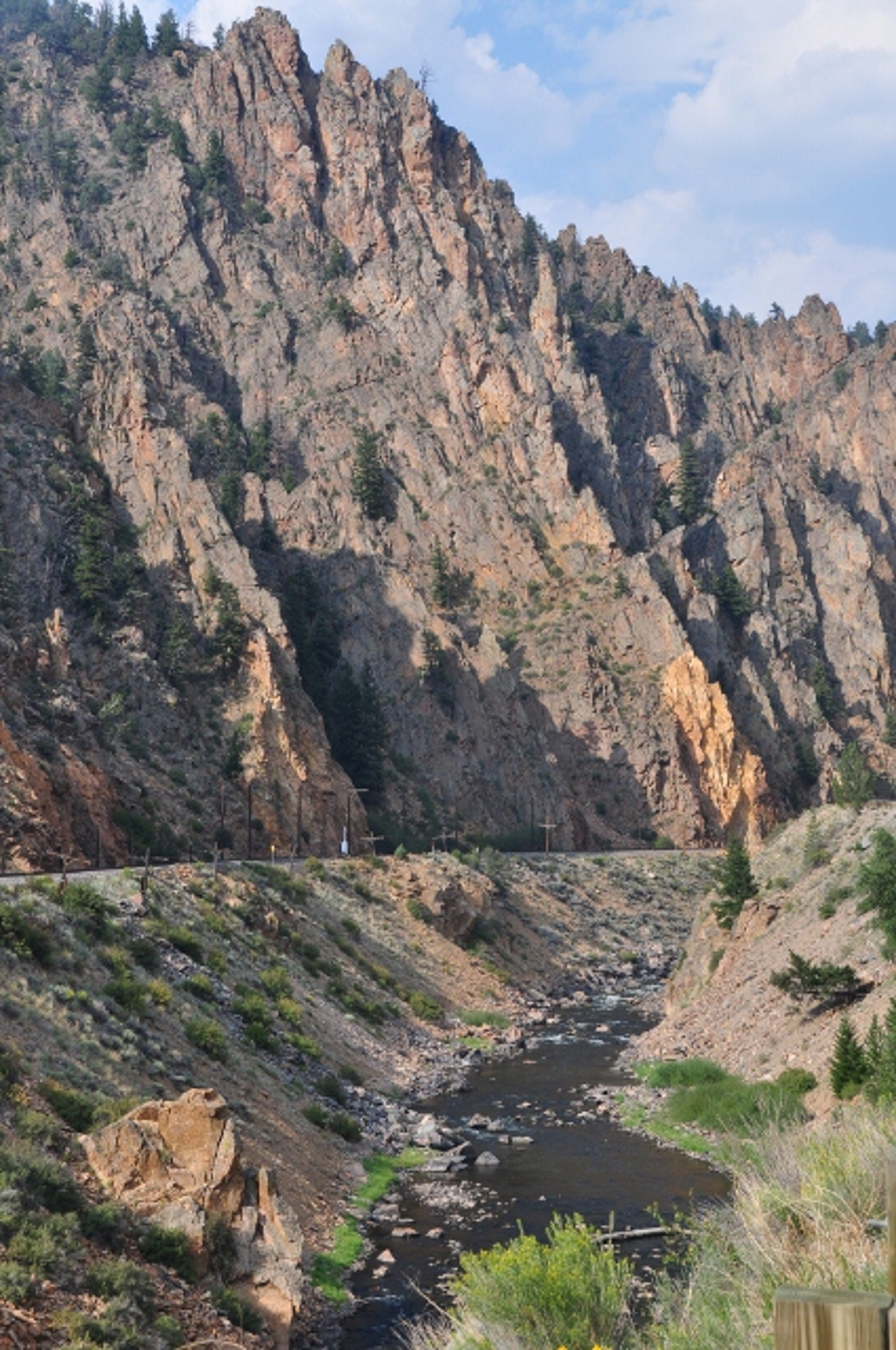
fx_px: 2471
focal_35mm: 66
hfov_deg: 20.6
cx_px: 448
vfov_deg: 30.5
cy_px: 675
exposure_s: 1/90
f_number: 11
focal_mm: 44
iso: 200
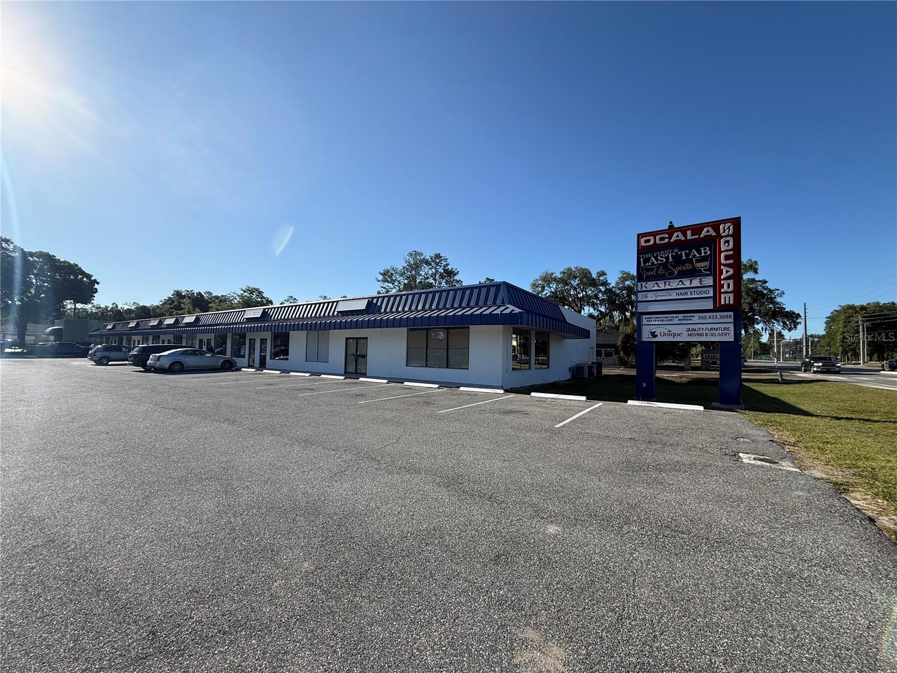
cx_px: 448
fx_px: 363
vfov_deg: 85.7
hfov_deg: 102.1
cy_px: 336
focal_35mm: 14
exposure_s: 1/2092
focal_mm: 2.22
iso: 50
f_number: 2.2
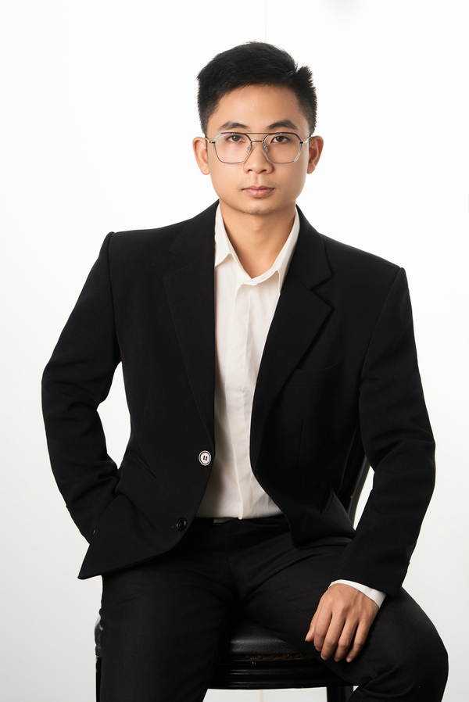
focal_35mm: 104
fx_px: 2029
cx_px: 234
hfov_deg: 13.2
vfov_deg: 19.6
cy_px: 351
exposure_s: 1/160
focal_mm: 104
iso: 100
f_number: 7.1
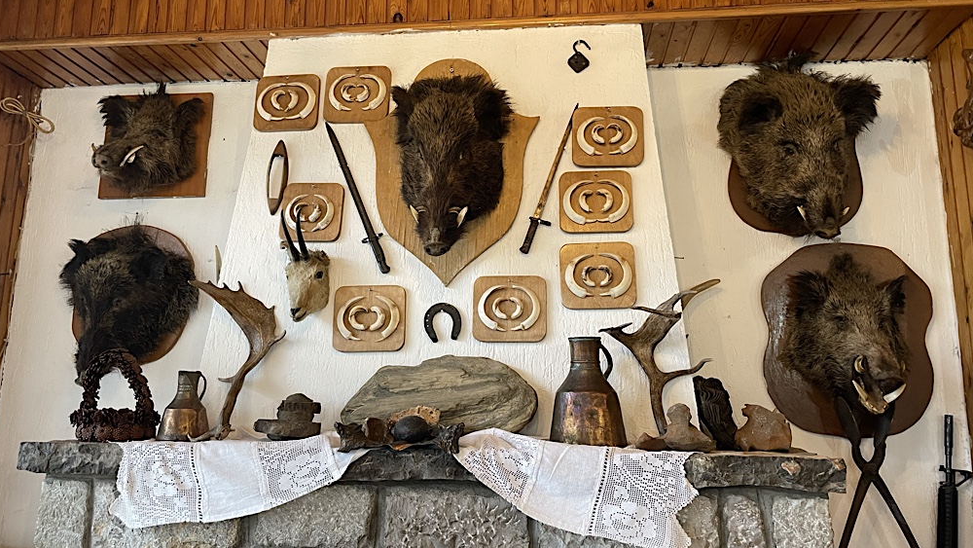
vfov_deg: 40.2
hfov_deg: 66.0
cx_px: 476
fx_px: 748
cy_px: 269
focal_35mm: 29
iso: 200
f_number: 1.6
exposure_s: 1/50
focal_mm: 4.2
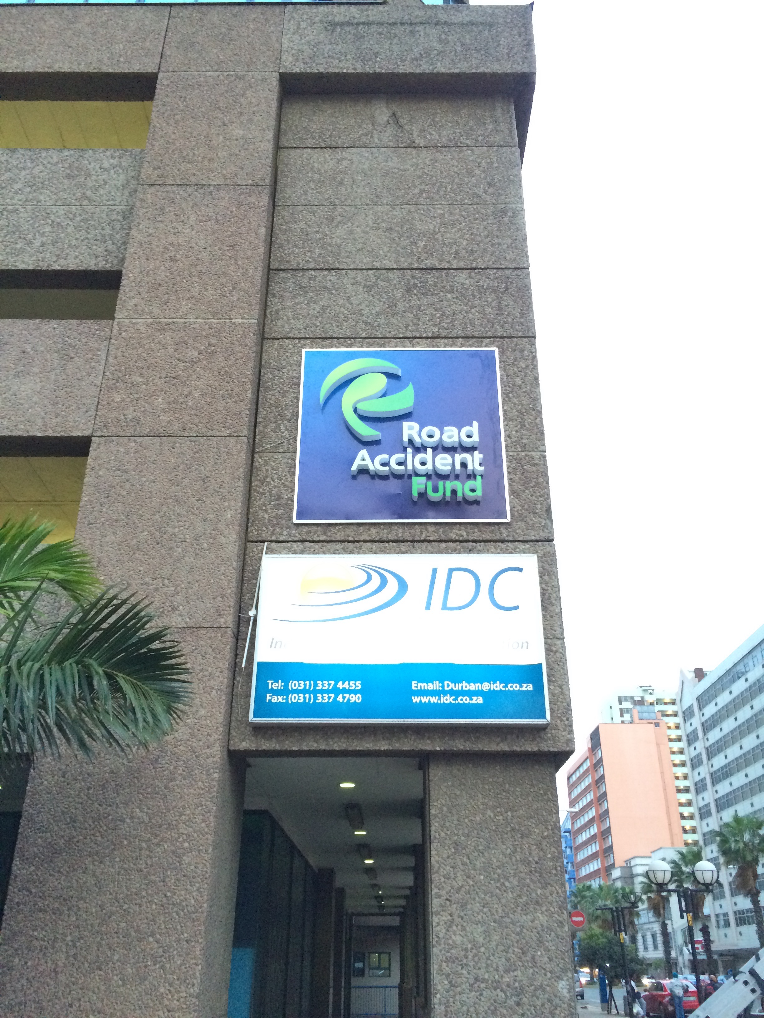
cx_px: 382
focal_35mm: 29
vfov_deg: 61.7
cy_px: 509
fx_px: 853
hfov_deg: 48.2
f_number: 2.2
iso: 320
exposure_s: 1/33
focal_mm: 4.15
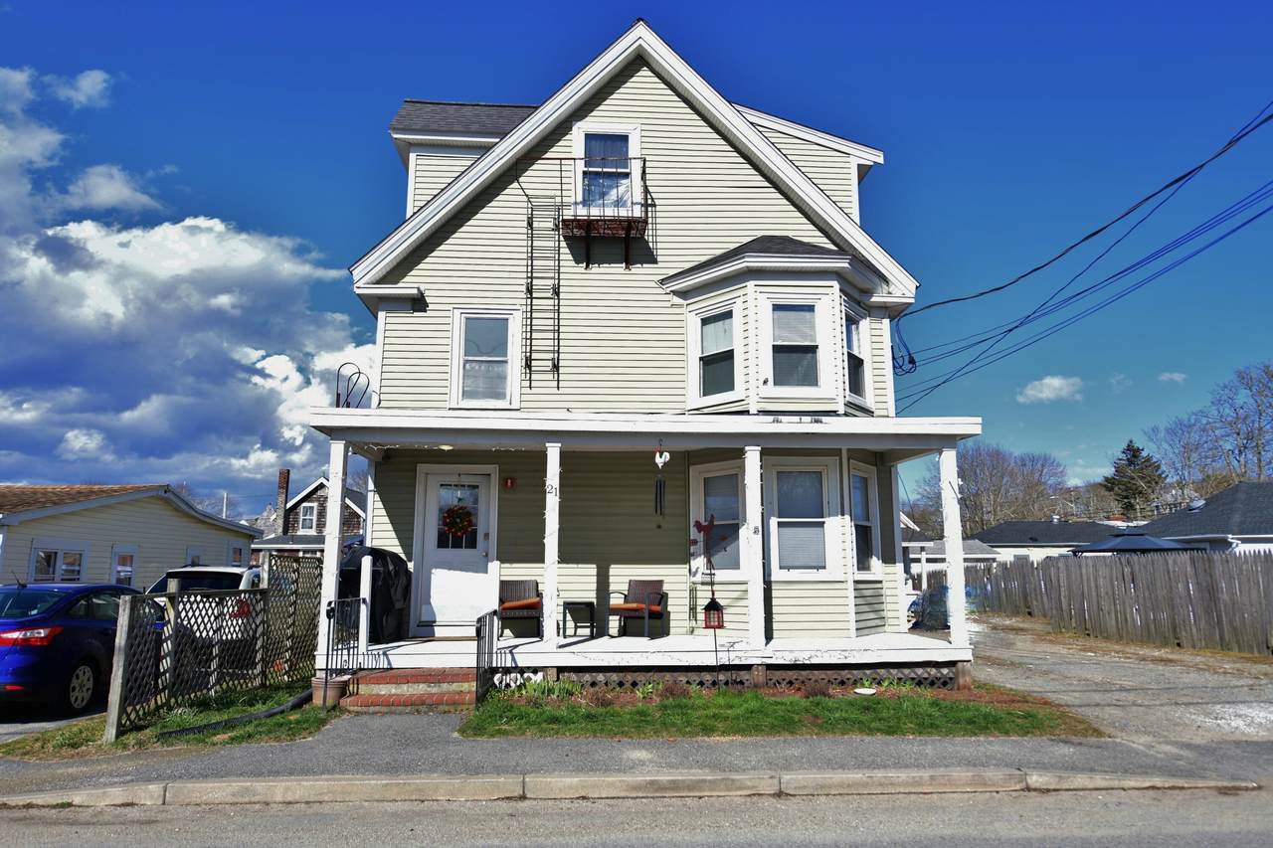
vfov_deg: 53.1
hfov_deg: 73.8
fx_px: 848
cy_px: 424
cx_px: 636
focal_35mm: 24
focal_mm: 24
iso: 64
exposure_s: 1/320
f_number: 4
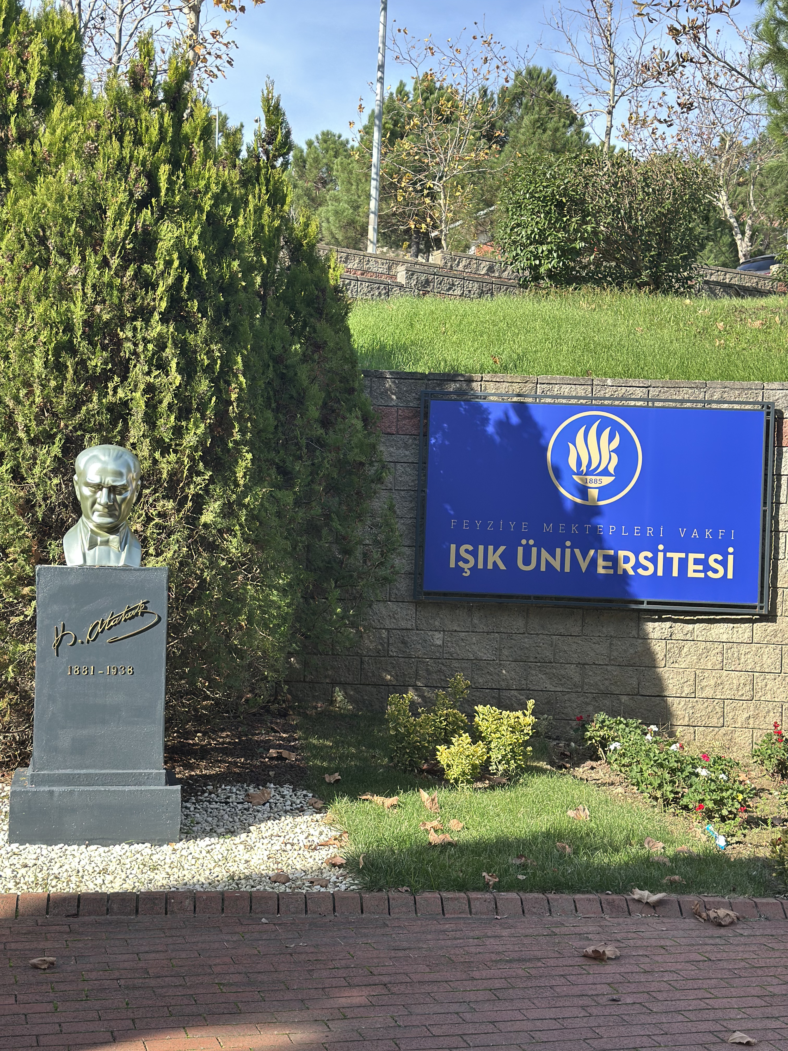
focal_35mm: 48
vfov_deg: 39.7
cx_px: 394
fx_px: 1457
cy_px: 526
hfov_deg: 30.3
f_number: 1.78
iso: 80
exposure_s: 1/1289
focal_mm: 6.86
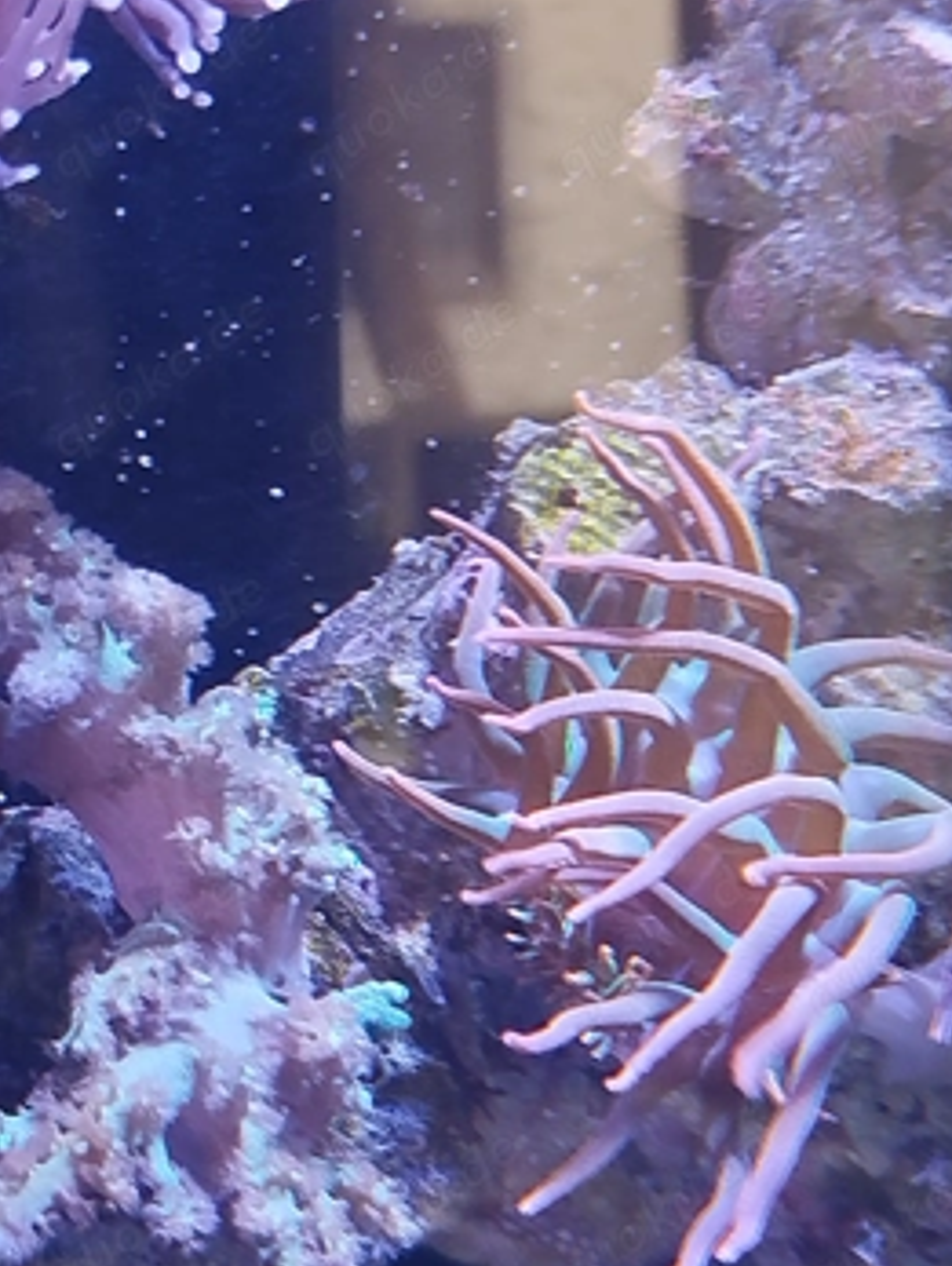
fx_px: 3624
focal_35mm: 99
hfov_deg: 15.0
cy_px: 711
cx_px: 543
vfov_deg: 19.8
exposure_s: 1/33
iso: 250
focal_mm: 5.31
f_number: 1.7
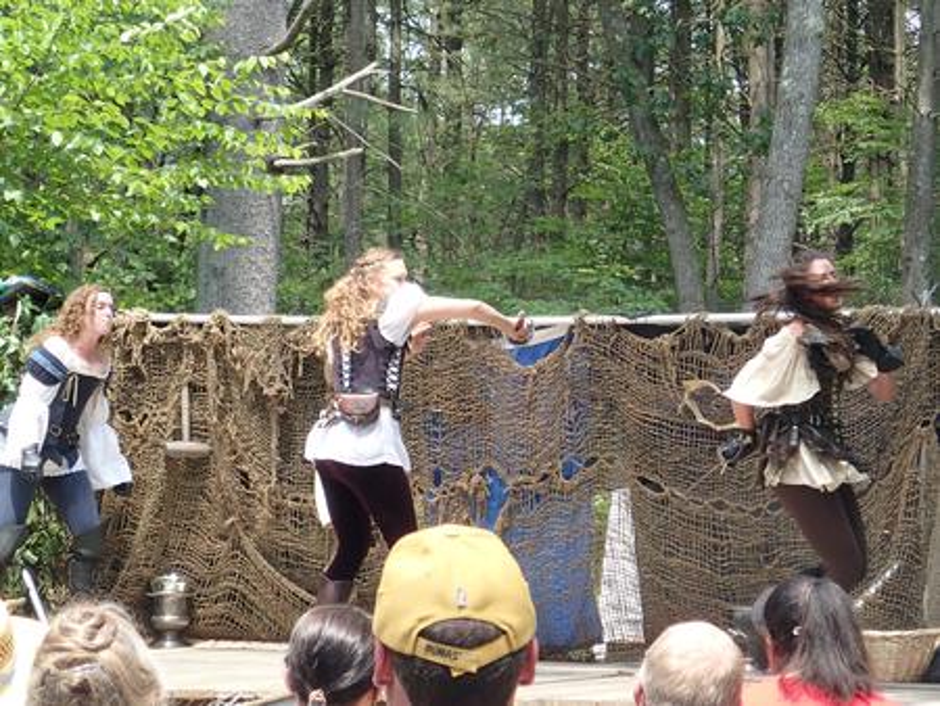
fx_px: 2717
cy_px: 353
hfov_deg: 19.6
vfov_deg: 14.8
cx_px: 470
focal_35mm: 100
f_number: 4.9
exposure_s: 1/160
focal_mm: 18
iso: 200
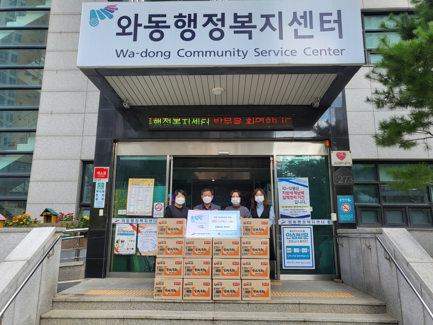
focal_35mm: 26
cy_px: 162
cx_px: 216
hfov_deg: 67.3
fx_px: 325
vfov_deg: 53.1
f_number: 1.8
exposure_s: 1/526
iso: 50
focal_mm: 4.25
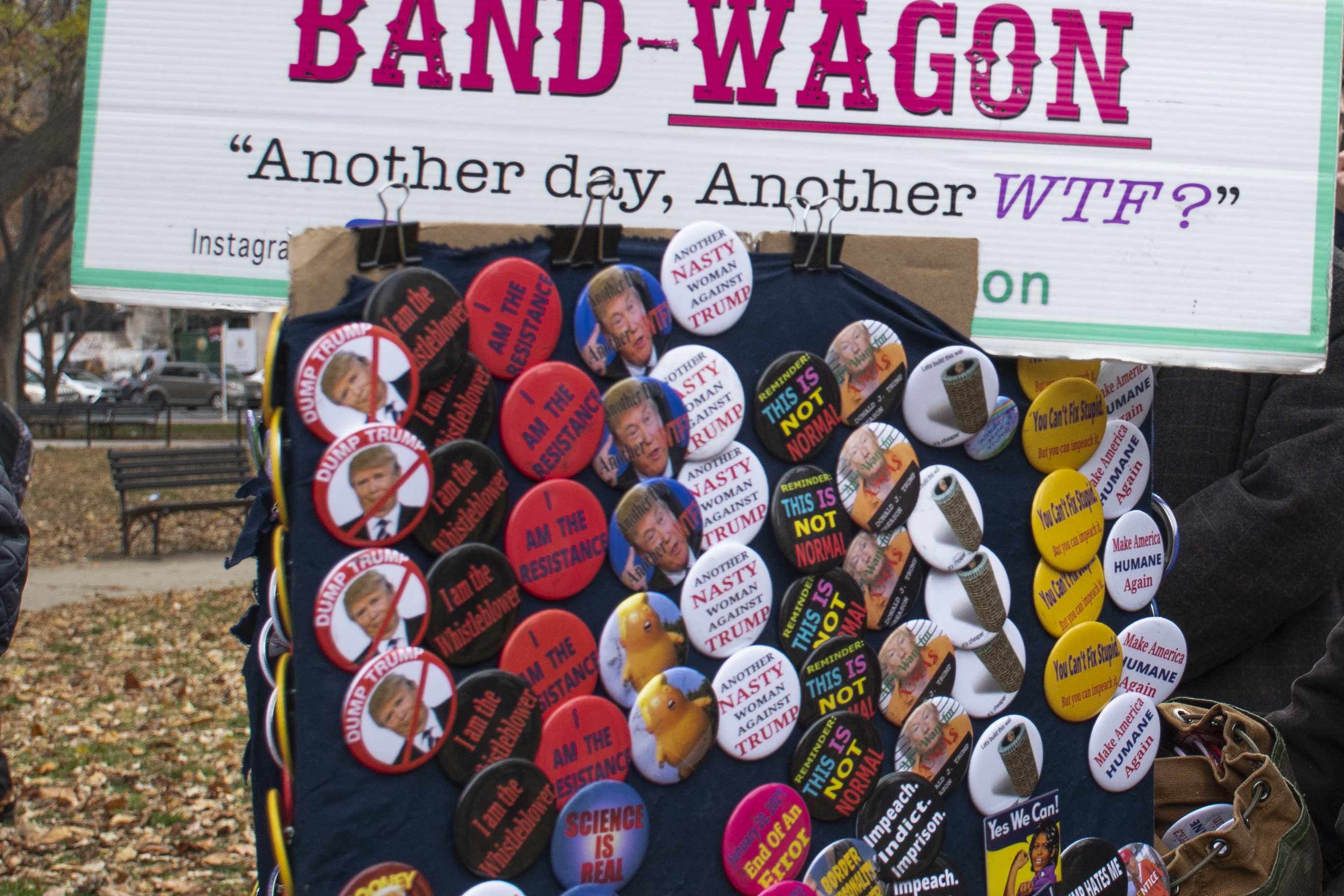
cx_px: 1097
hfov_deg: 24.6
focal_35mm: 81
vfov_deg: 16.8
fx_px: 3024
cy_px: 216
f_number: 5.6
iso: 360
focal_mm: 27
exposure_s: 1/250
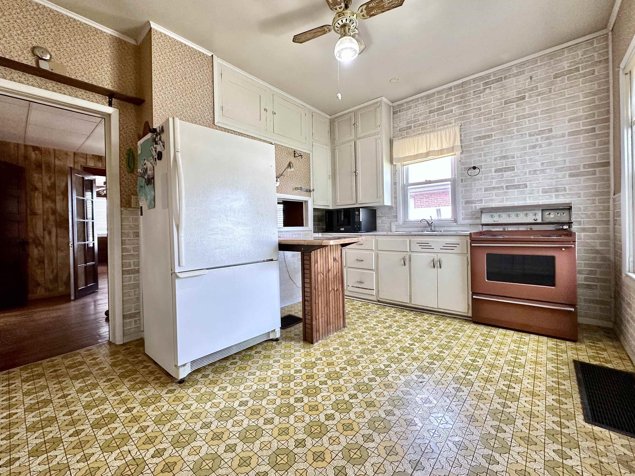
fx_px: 275
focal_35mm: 15
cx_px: 310
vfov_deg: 81.7
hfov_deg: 98.2
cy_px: 230
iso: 200
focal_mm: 2.22
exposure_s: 1/120
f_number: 2.2
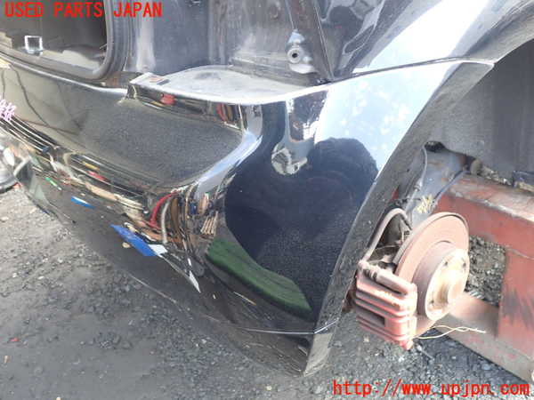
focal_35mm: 30
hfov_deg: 60.0
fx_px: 463
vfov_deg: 46.8
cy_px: 200
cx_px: 267
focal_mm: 5.4
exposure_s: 1/60
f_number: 2.3
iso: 125
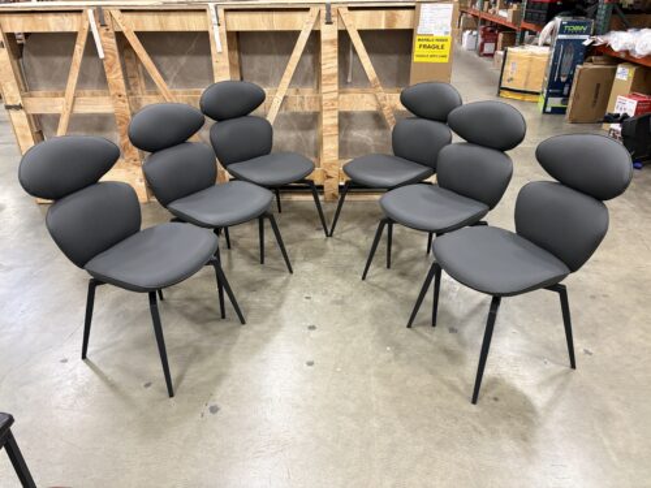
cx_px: 326
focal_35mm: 26
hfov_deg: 67.3
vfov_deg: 53.1
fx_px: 489
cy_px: 244
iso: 320
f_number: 1.6
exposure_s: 1/60
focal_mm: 5.96
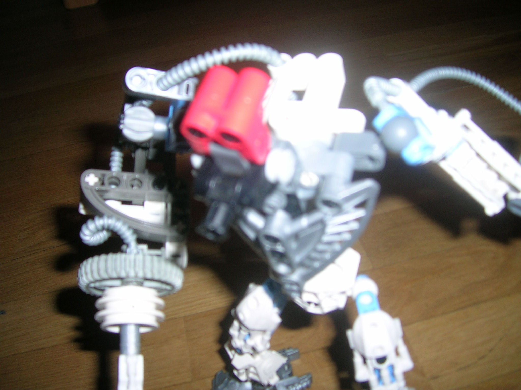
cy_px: 195
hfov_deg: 52.6
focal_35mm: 35
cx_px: 260
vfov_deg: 40.7
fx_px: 527
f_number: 2.8
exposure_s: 1/60.1
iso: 50
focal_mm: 5.4
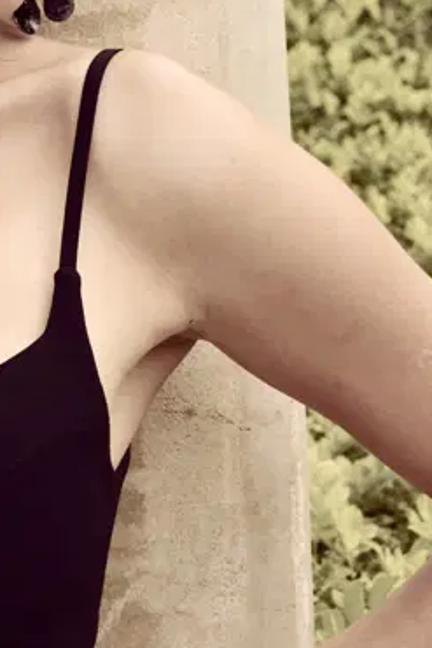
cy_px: 249
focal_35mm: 211
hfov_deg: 6.5
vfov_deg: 9.7
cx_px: -150
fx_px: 3794
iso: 400
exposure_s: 1/250
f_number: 11
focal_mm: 78
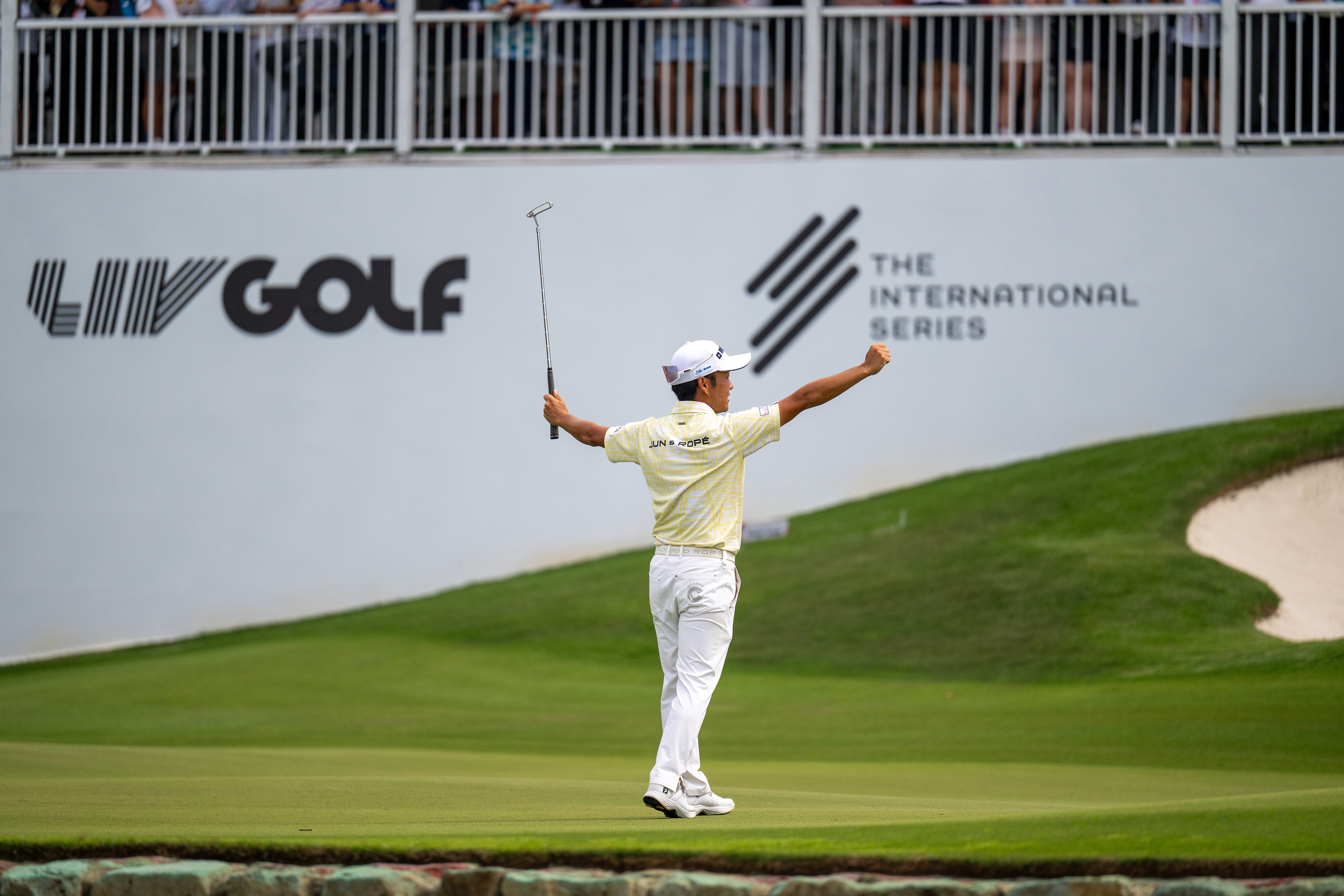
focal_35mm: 200
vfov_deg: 6.9
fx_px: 7466
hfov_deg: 10.3
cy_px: 448
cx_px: 672
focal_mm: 200
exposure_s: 1/8000
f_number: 2.8
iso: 250
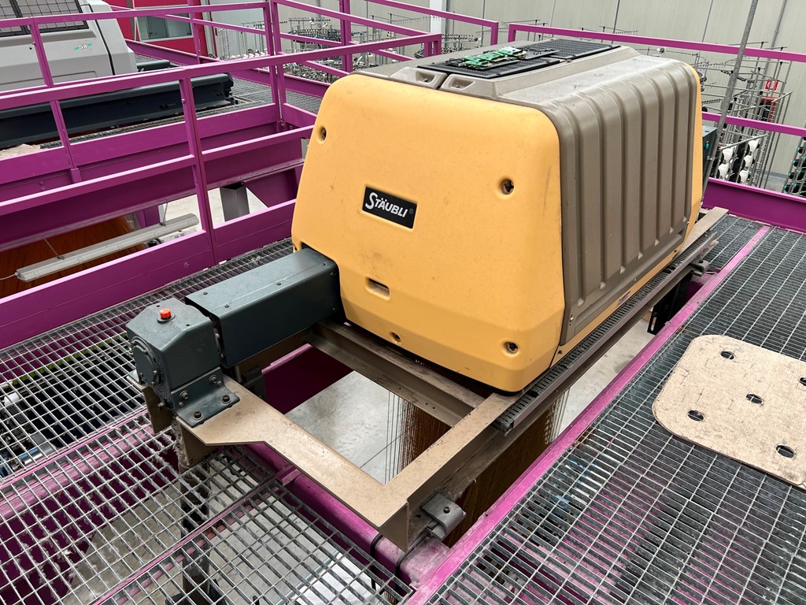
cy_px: 302
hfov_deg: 67.3
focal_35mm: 26
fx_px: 605
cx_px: 403
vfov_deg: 53.1
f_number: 1.5
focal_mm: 5.7
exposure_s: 1/121
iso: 50
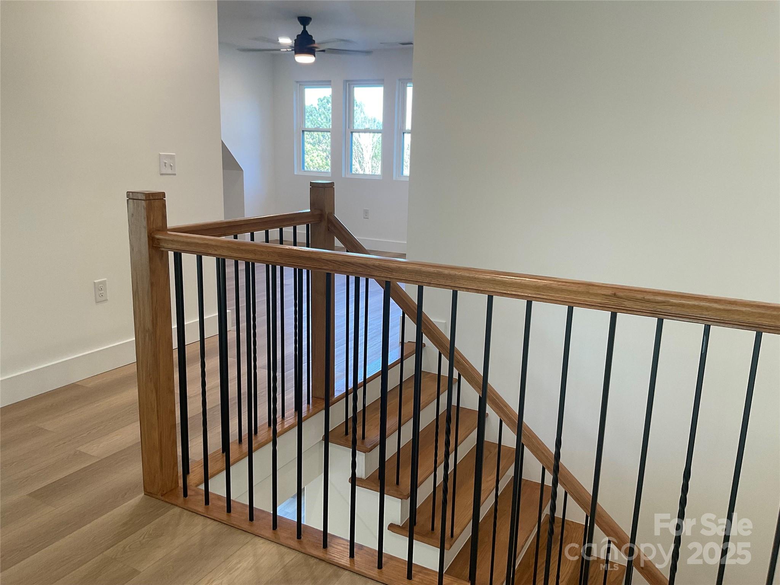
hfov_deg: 61.7
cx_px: 390
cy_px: 292
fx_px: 653
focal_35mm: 29
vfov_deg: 48.2
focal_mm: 3
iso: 50
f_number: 1.8
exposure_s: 1/60
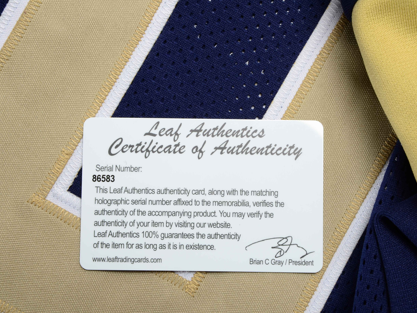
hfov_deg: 22.5
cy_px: 159
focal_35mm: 87
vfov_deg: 17.0
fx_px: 1048
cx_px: 232
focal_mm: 52
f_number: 14
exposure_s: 1/160
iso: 200
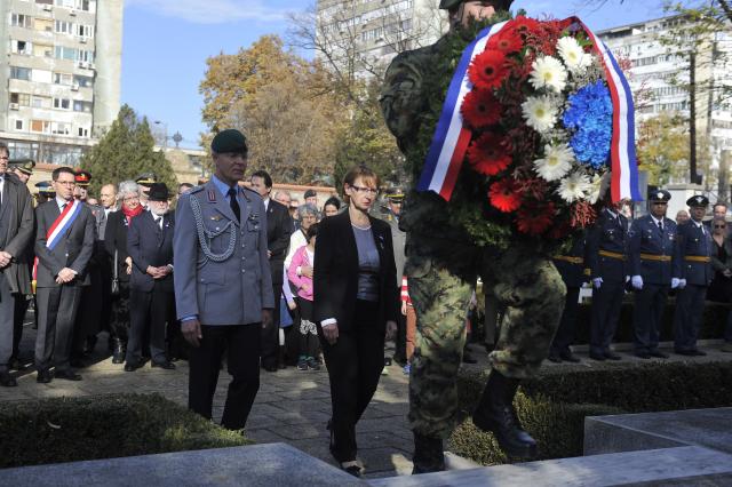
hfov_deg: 41.1
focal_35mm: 48
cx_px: 366
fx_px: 975
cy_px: 244
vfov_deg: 28.0
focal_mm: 48
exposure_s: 1/2000
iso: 400
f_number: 4.5
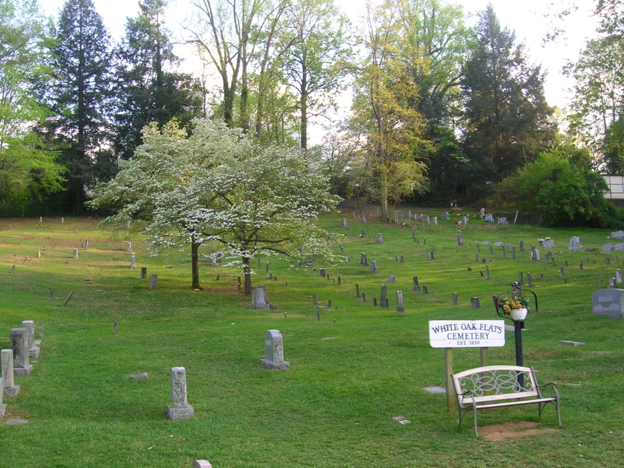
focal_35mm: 39
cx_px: 290
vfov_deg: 36.8
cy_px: 250
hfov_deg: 47.8
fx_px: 703
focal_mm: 5.8
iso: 50
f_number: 4.9
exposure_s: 1/34.5
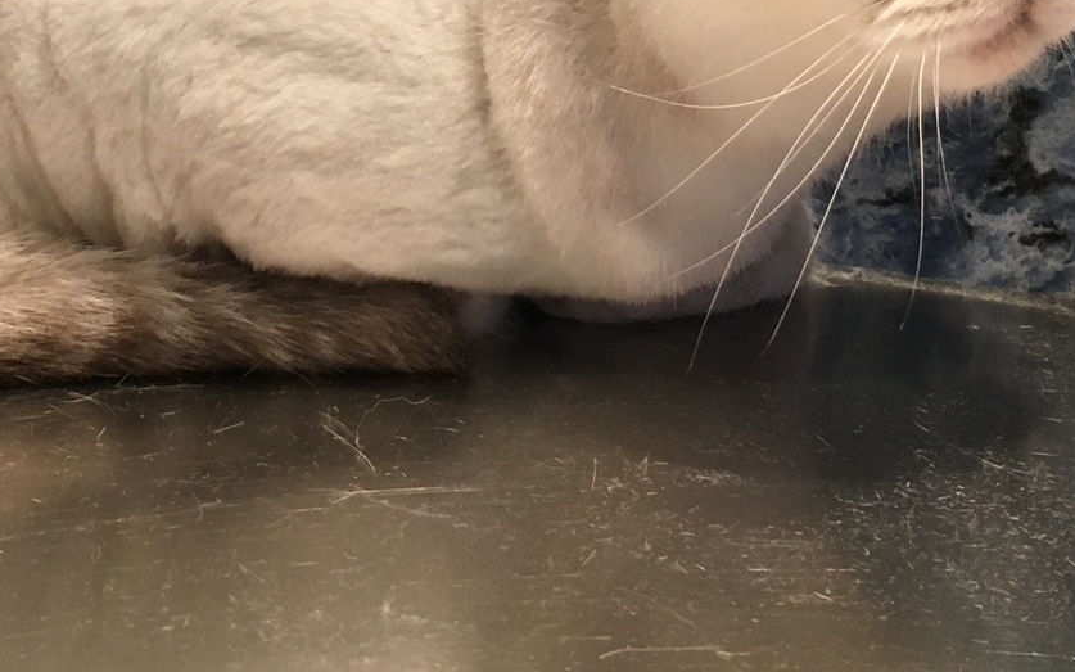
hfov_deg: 27.7
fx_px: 2168
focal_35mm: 74
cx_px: 370
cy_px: -135
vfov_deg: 16.8
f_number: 2.2
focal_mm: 4.15
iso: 100
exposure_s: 1/30
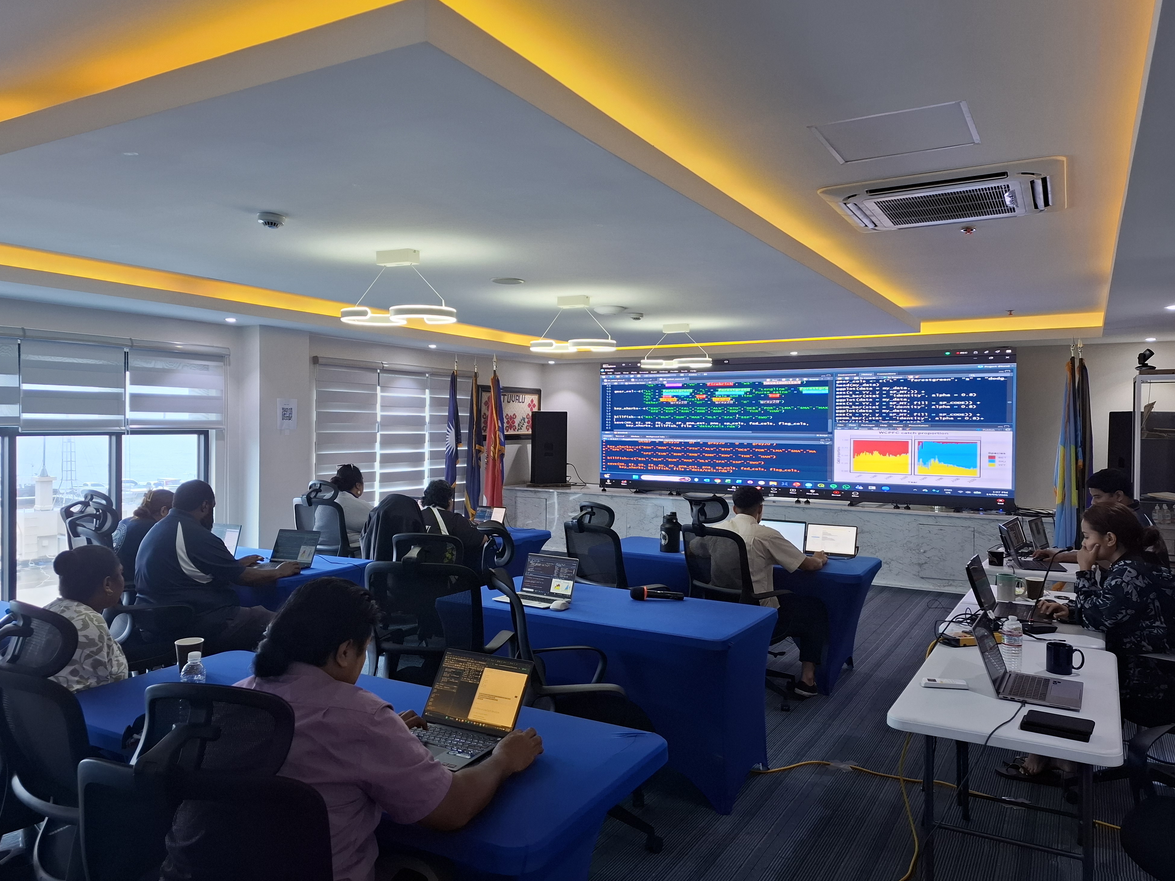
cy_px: 438
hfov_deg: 71.6
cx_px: 594
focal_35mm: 24
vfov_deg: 56.8
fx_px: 815
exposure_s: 1/100
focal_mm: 5.54
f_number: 1.8
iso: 250
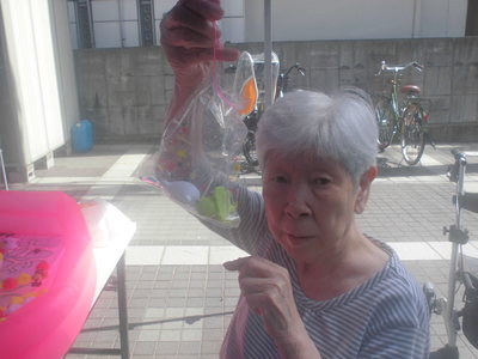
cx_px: 239
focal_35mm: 34
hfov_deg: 54.0
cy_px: 180
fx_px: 469
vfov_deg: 41.8
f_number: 4
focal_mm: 6.1
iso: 100
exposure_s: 1/250
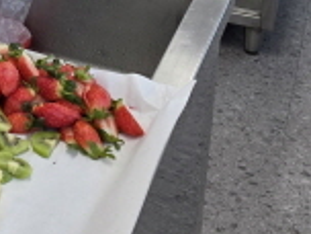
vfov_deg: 14.9
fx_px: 818
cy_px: -129
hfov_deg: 18.4
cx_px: -188
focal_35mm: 91
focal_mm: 6.3
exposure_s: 1/120
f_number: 1.7
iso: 64
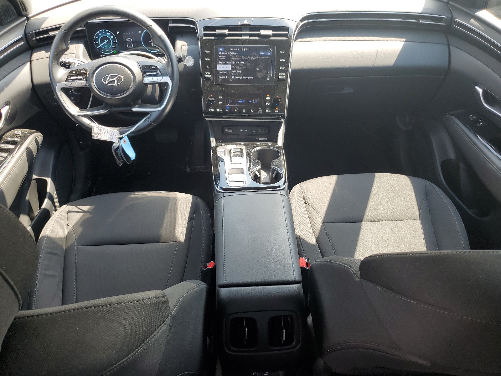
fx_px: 376
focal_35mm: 26
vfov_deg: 53.1
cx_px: 250
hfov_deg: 67.3
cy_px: 188
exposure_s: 1/227
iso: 50
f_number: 1.5
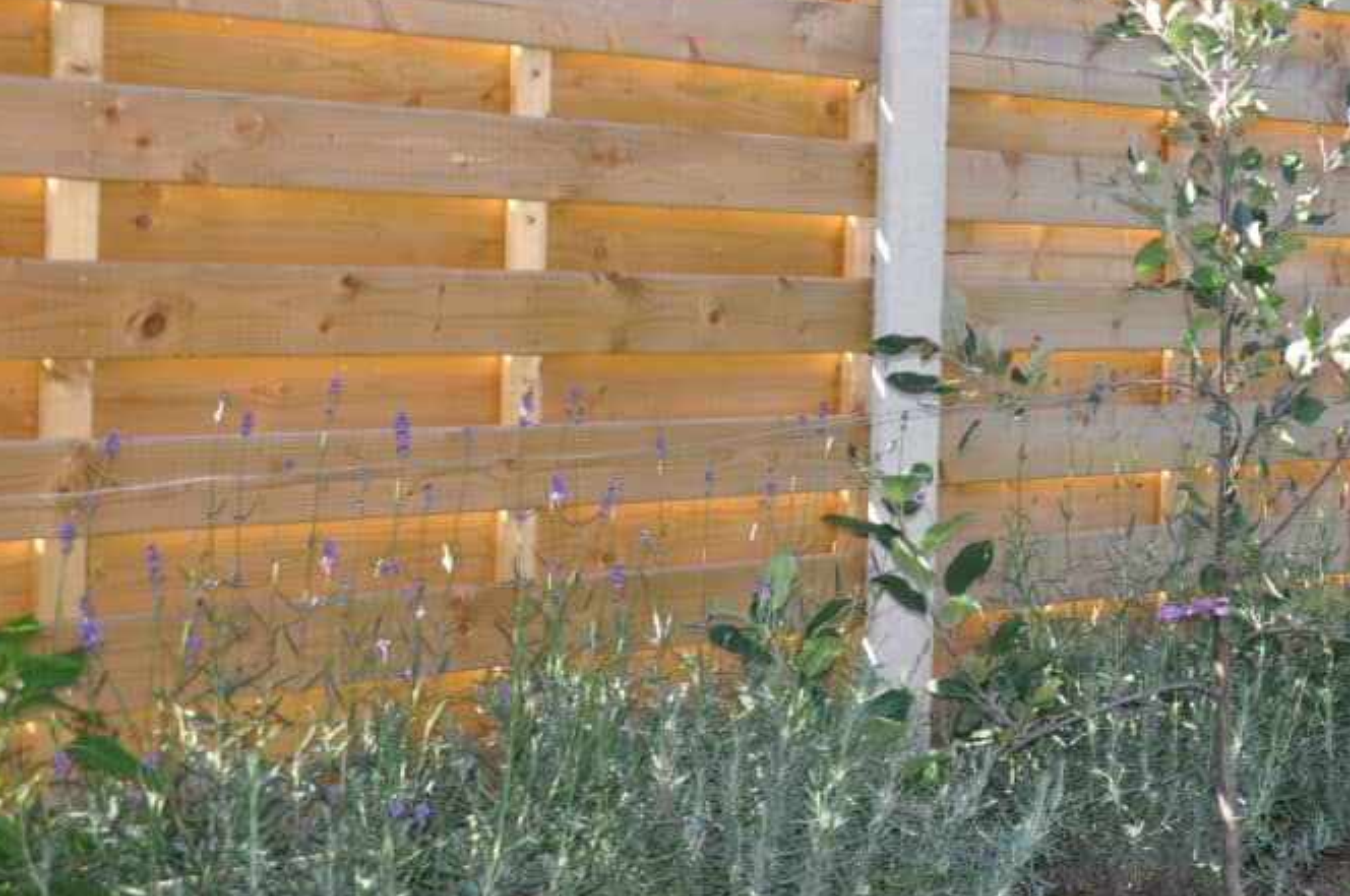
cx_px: 1031
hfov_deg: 27.0
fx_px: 2772
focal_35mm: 74
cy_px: 240
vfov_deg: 18.3
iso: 200
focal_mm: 32
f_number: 7.1
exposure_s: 1/200
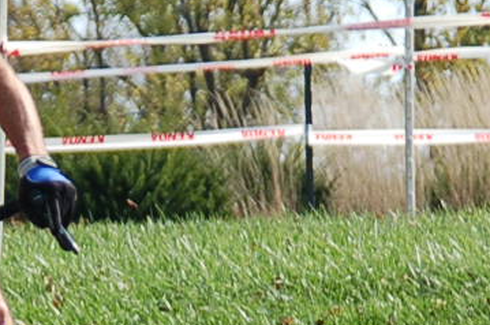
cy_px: 392
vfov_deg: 1.7
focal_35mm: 818
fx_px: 11114
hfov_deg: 2.5
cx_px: -56
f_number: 6
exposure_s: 1/500
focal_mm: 130
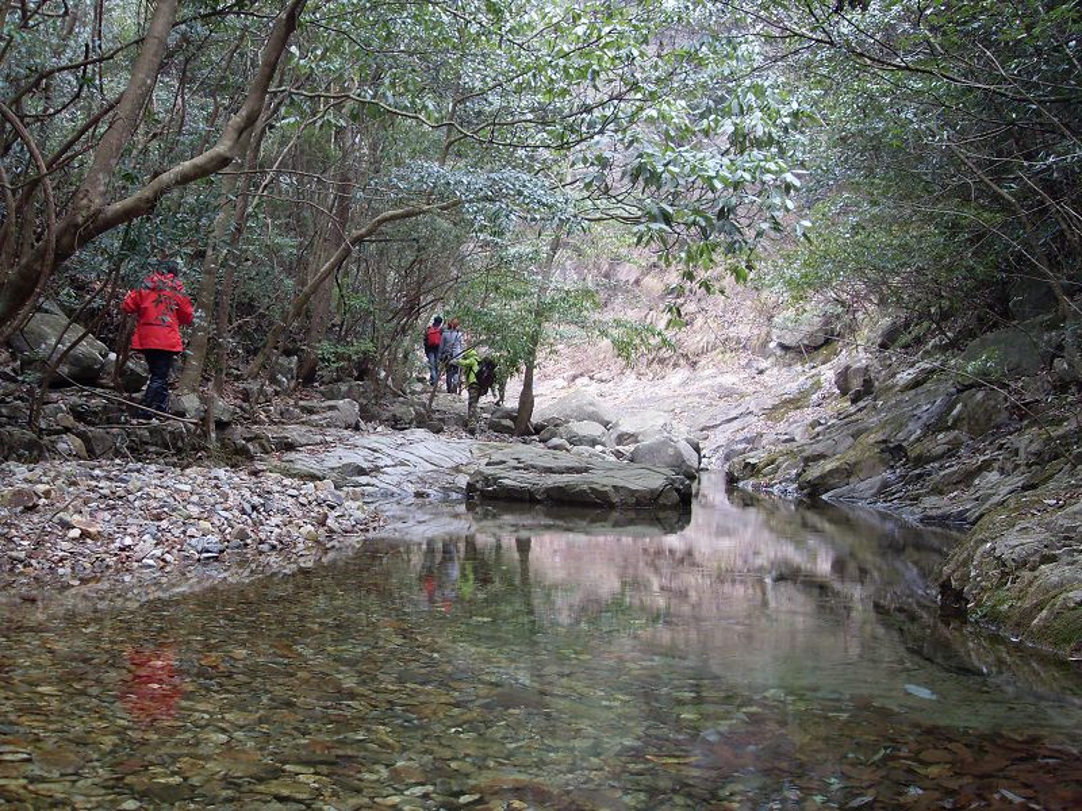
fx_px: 1157
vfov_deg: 38.7
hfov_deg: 50.1
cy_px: 406
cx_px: 541
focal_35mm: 37
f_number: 2.8
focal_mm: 6.3
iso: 120
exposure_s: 1/45
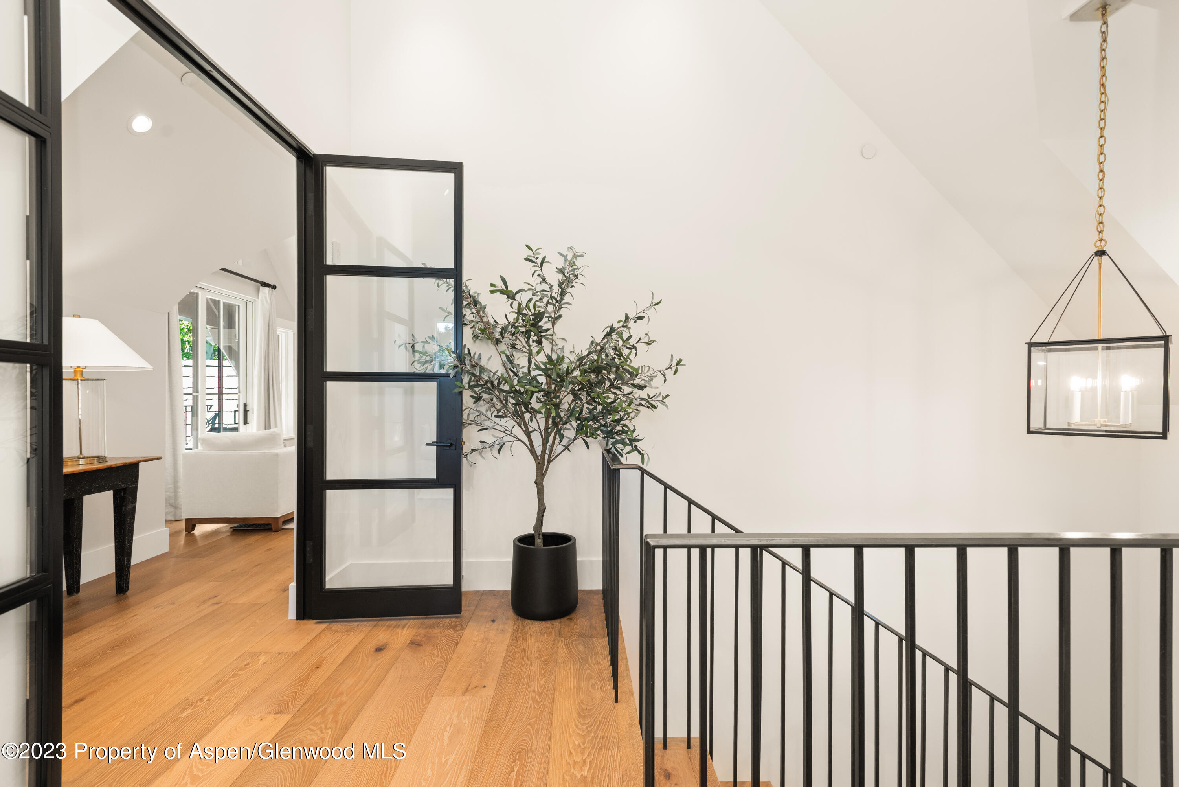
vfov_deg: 70.5
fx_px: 557
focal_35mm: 17
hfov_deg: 93.3
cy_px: 394
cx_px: 590
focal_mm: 17
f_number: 7.1
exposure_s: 1/30
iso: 320
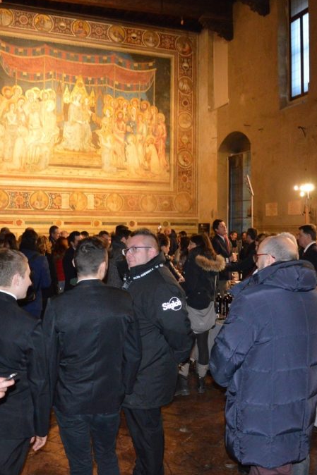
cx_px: 169
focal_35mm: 41
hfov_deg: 32.6
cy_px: 236
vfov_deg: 47.4
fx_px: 542
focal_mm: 18
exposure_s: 1/60
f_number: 3.5
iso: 2500
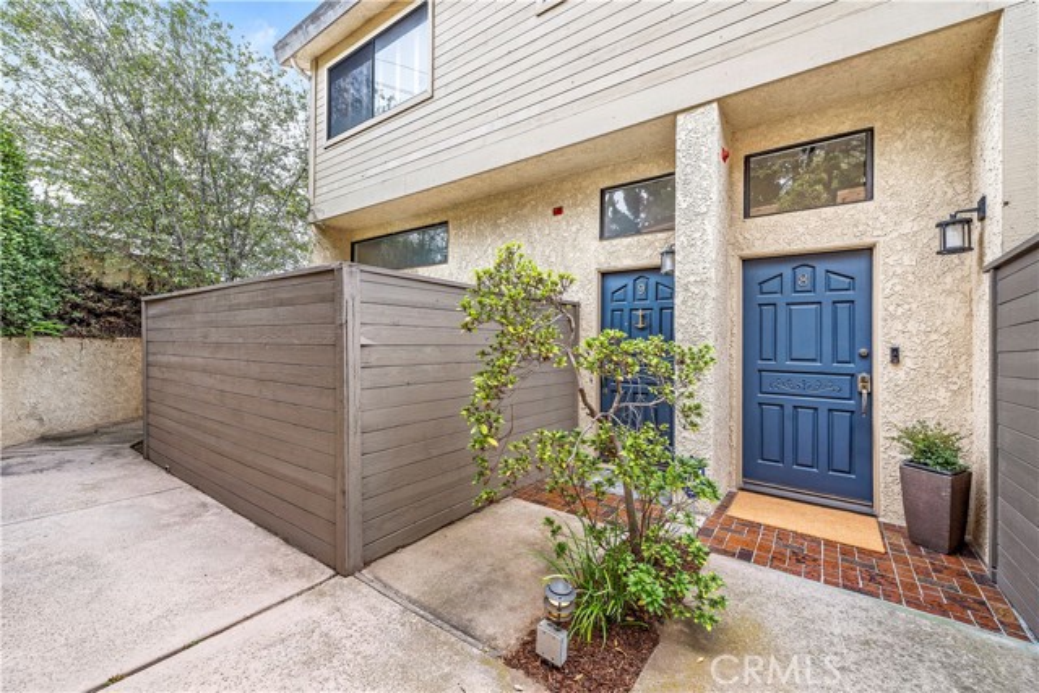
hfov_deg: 104.2
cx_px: 520
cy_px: 346
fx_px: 404
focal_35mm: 14
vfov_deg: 81.2
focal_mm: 14
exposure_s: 1/60
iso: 160
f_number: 7.1
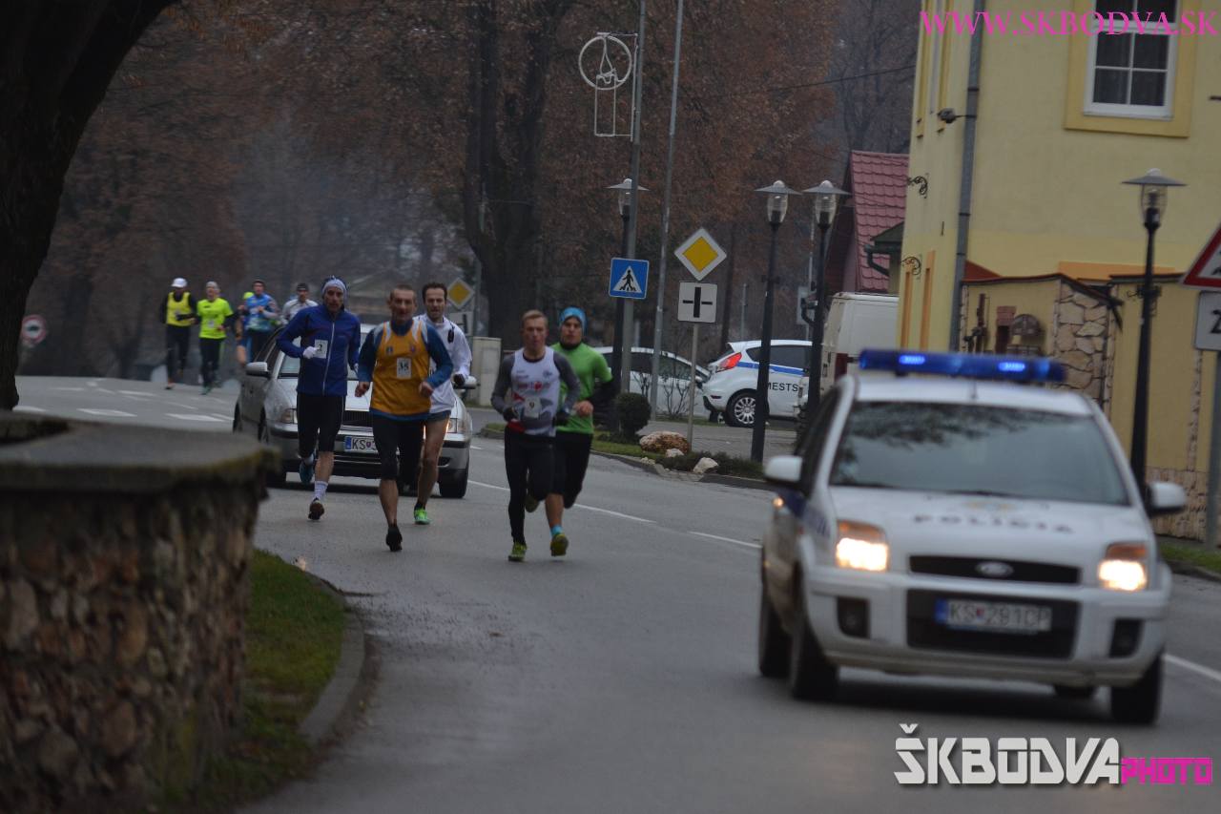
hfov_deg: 6.9
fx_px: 10173
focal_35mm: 300
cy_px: 407
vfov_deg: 4.6
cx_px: 610
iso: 400
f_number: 3.5
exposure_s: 1/800
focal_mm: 200
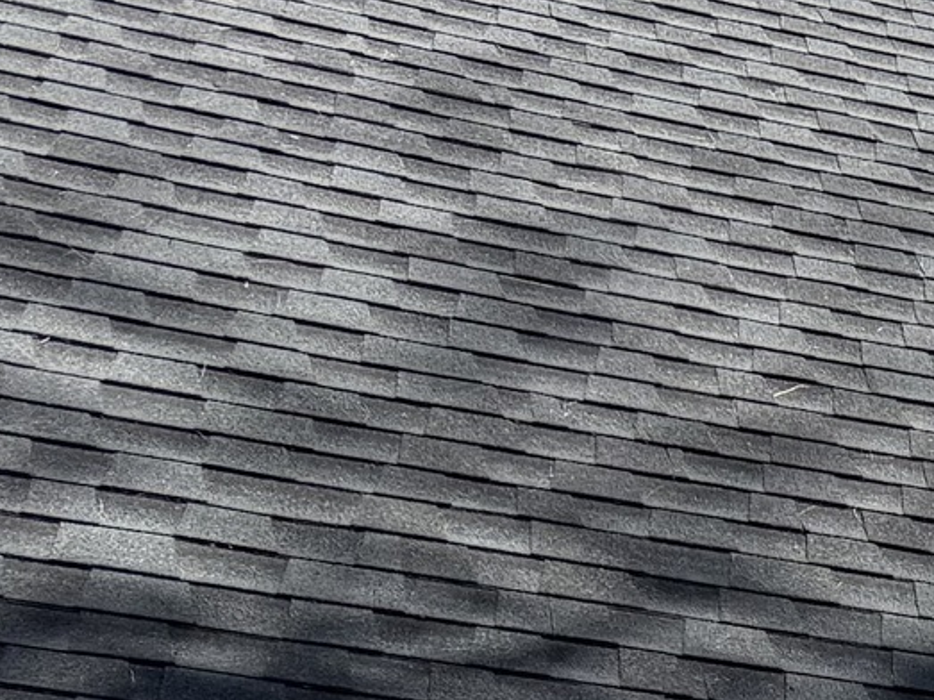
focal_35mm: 141
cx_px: 2057
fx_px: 3804
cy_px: 1791
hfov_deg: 12.0
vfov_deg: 9.2
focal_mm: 6.76
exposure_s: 1/2000
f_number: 1.78
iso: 80
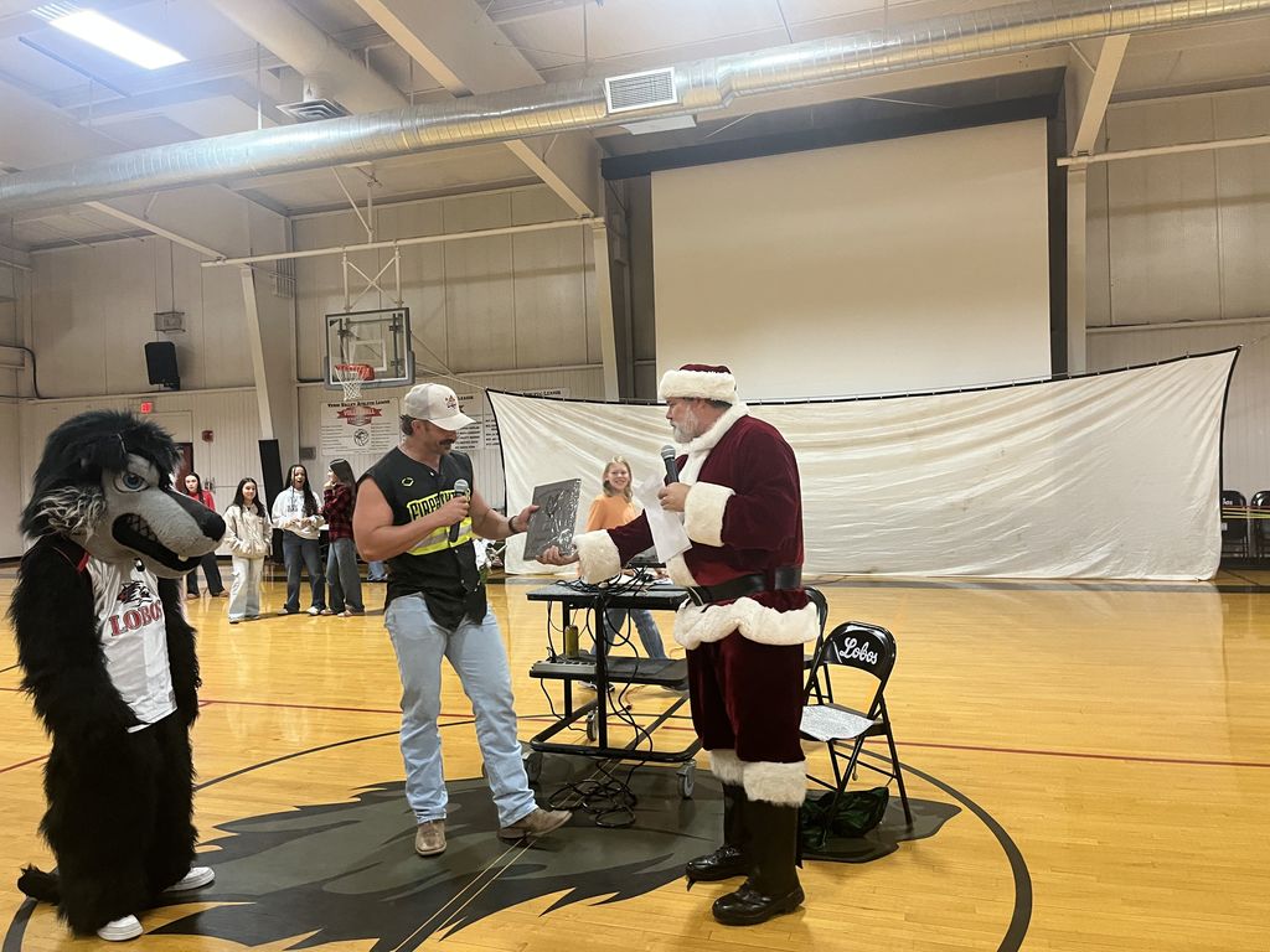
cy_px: 476
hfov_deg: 67.3
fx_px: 954
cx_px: 635
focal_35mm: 26
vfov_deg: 53.1
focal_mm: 5.1
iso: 320
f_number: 1.6
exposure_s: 1/60
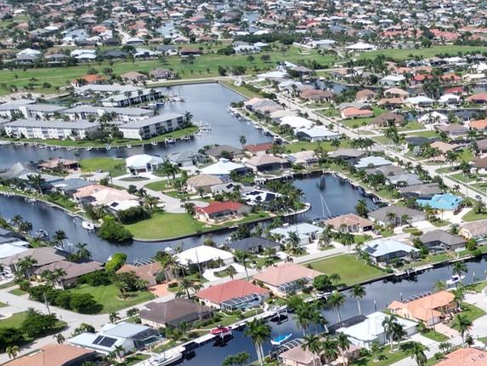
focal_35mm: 67
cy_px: 390
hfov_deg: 25.9
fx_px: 943
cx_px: 585
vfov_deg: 21.0
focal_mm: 6.72
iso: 140
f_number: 1.7
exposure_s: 1/4000
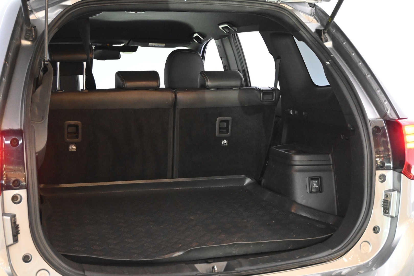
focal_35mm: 52
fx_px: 604
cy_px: 138
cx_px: 207
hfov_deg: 37.9
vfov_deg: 25.8
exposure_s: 1/60
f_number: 5.3
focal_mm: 35
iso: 7200
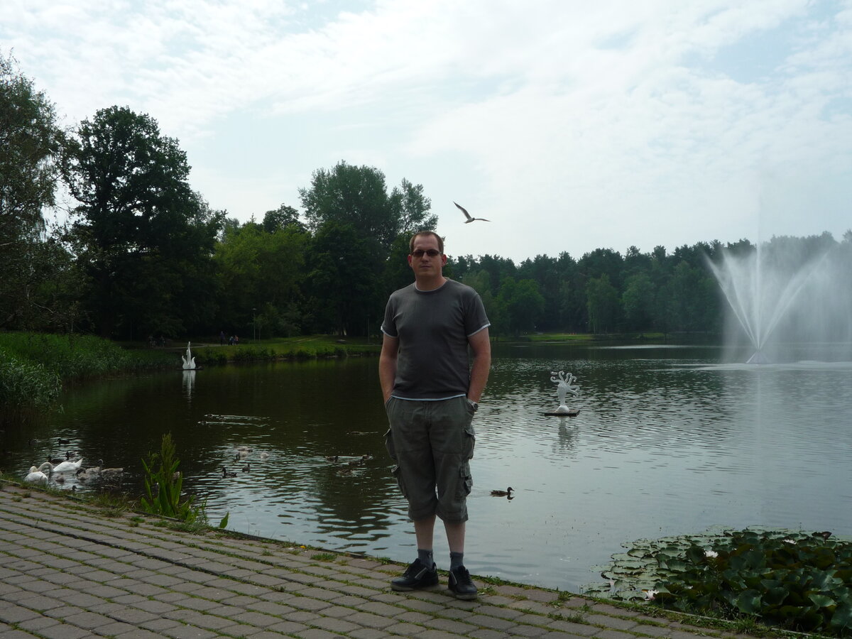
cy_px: 320
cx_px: 426
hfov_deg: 51.4
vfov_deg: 39.7
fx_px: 886
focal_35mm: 36
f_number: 5.6
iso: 100
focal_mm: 6.3
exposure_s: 1/640
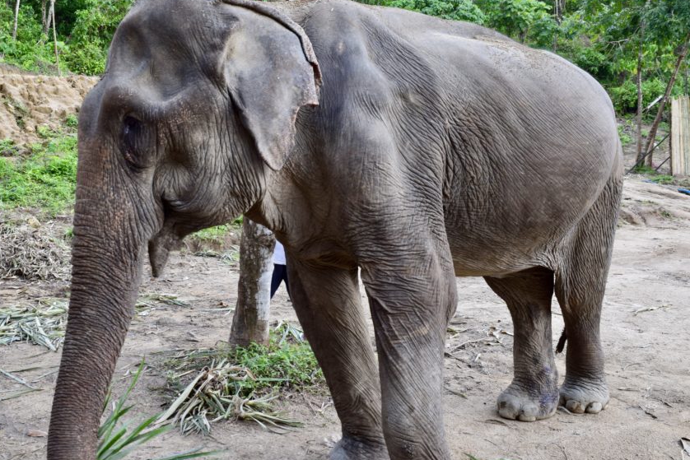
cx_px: 282
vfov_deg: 40.0
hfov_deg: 56.9
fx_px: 633
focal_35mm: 33
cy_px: 243
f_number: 8
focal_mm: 18
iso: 400
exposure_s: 1/80
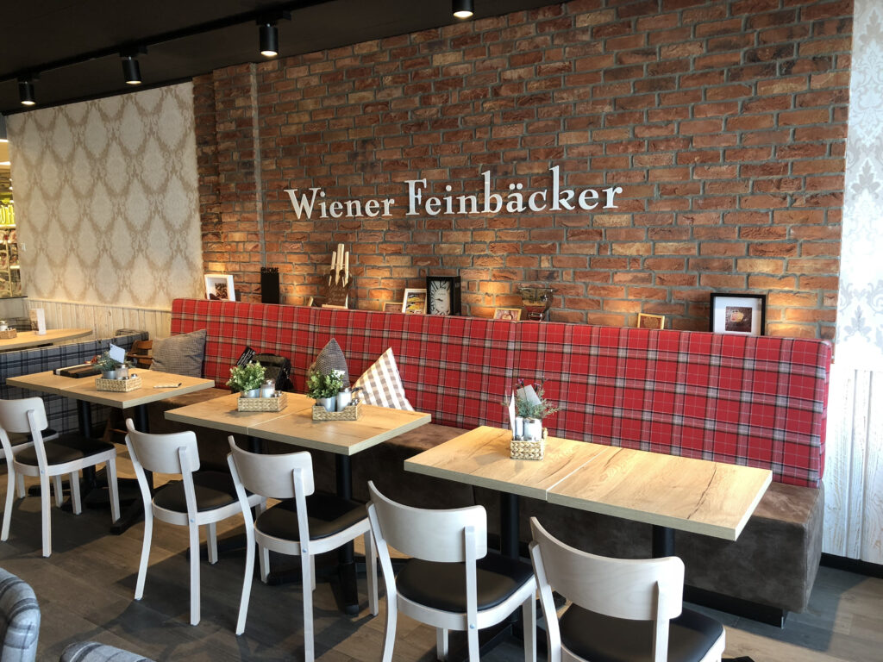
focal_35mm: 28
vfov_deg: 49.7
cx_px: 442
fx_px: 714
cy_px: 331
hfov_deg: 63.4
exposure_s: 1/33
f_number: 1.8
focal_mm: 4
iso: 32
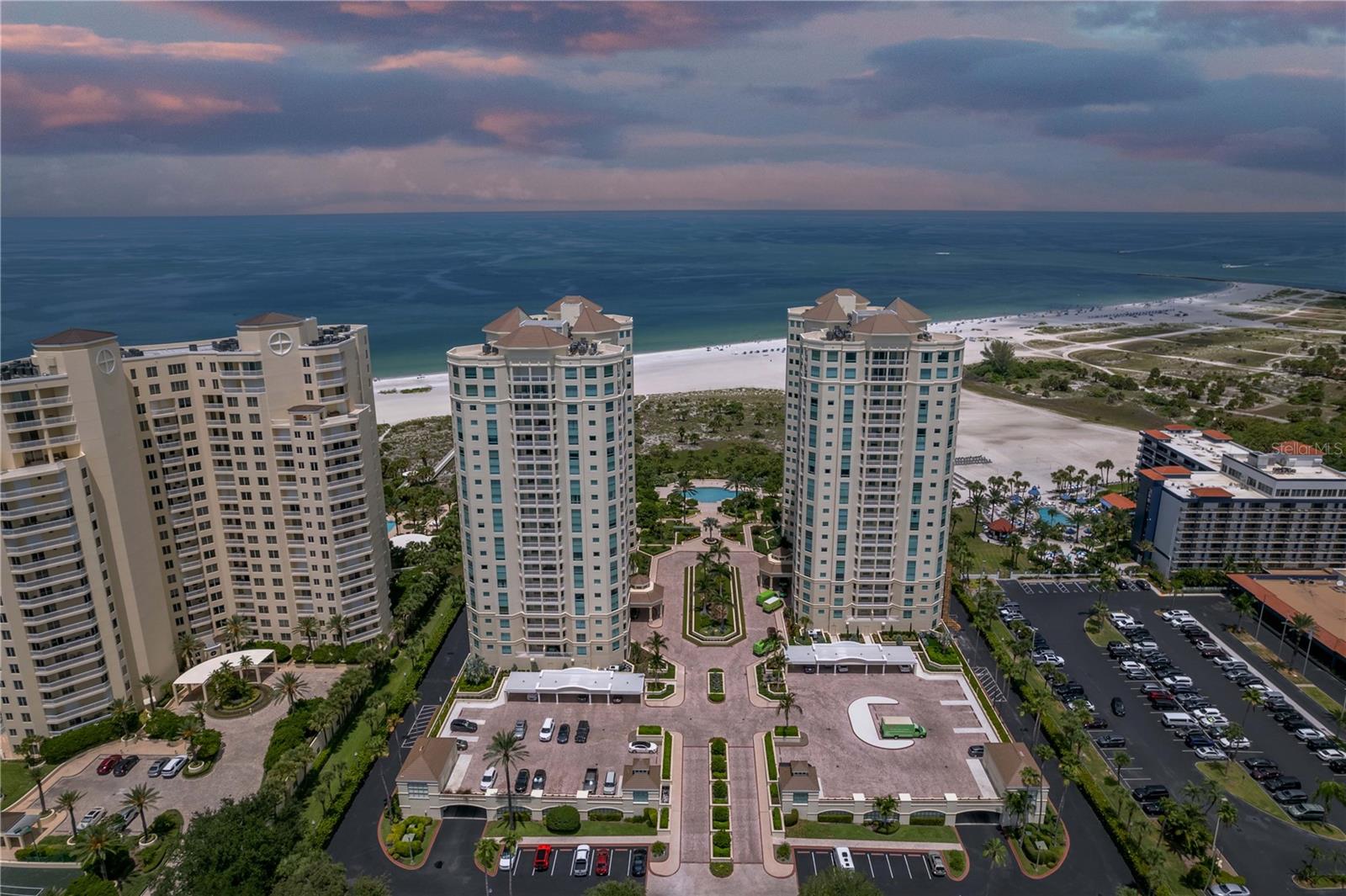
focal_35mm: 22
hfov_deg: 78.6
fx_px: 822
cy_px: 448
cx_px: 673
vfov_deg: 57.2
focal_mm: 8.38
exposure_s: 1/320
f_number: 2.8
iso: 100
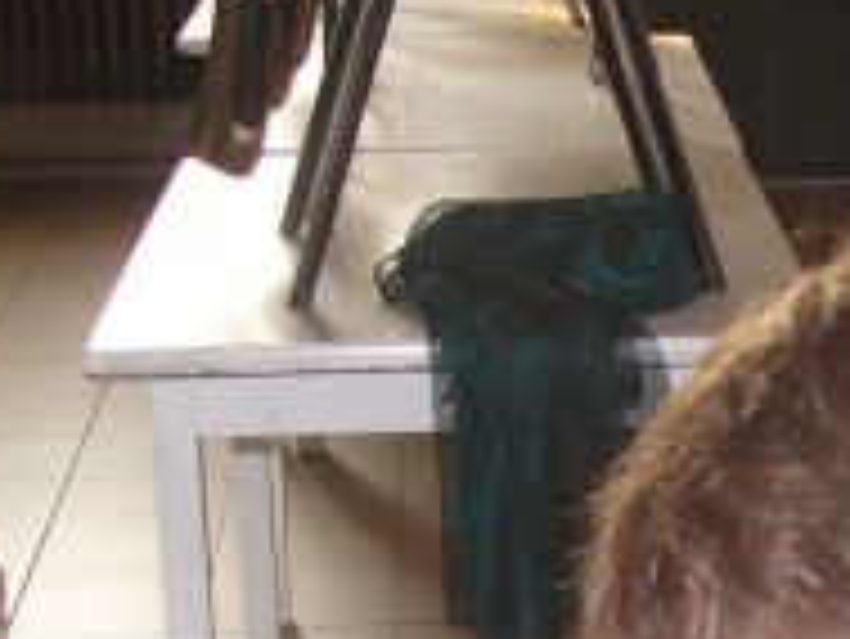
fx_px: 2998
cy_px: 914
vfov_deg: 11.7
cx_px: 801
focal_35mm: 122
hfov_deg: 15.9
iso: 200
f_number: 2.8
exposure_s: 1/60
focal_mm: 6
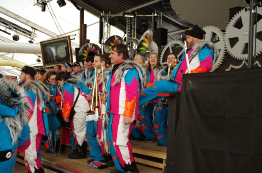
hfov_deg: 40.0
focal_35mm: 50
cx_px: 131
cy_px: 86
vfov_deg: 27.1
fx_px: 359
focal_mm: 33
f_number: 4
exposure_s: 1/60
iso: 200
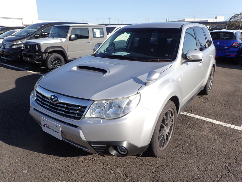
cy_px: 91
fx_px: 175
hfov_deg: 69.4
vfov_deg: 54.9
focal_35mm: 25
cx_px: 121
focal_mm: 4.5
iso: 100
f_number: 2.8
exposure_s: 1/1000
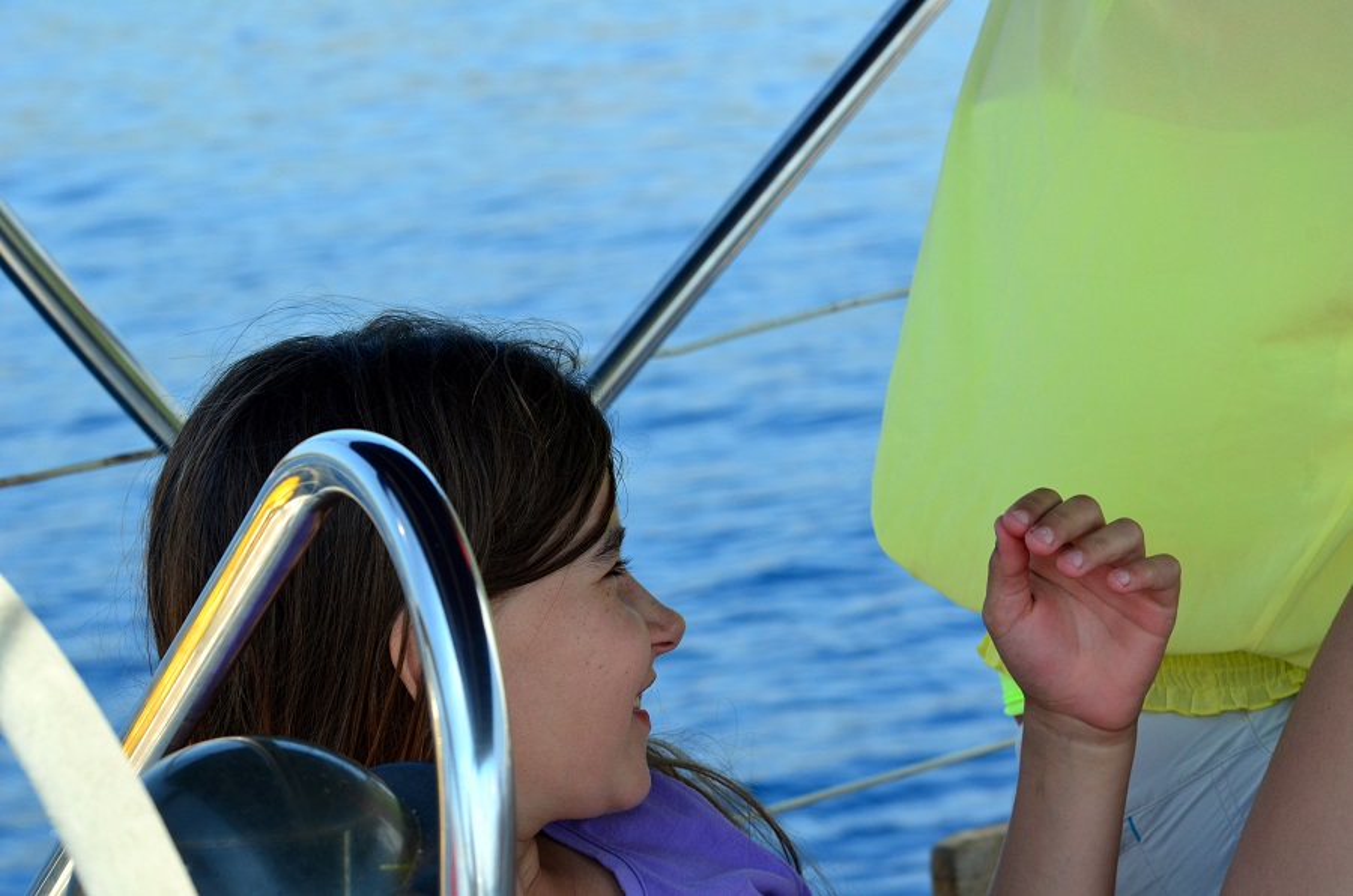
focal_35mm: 105
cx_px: 676
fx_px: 3938
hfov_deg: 19.5
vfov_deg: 13.0
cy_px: 448
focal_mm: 70
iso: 640
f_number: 9
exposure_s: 1/640
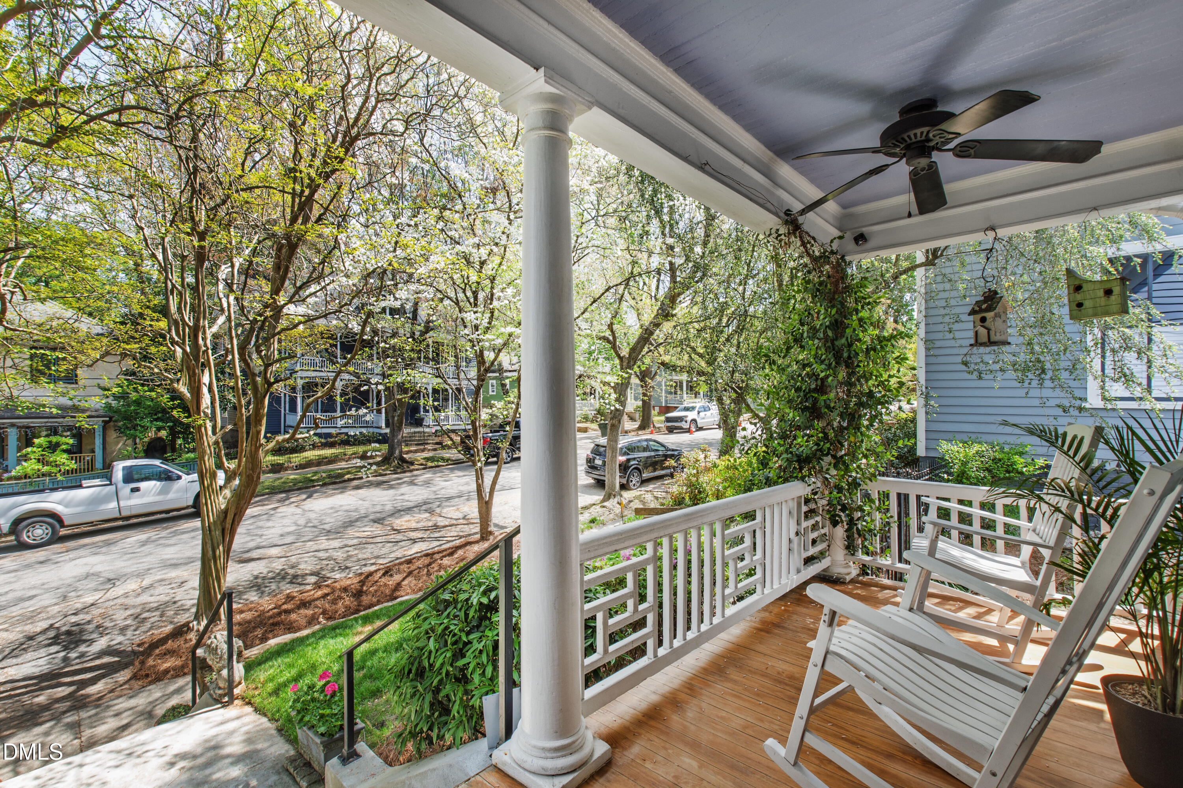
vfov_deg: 77.3
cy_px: 394
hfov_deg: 100.4
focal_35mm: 15
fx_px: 493
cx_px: 592
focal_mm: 10
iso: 100
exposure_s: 1/40
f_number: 8
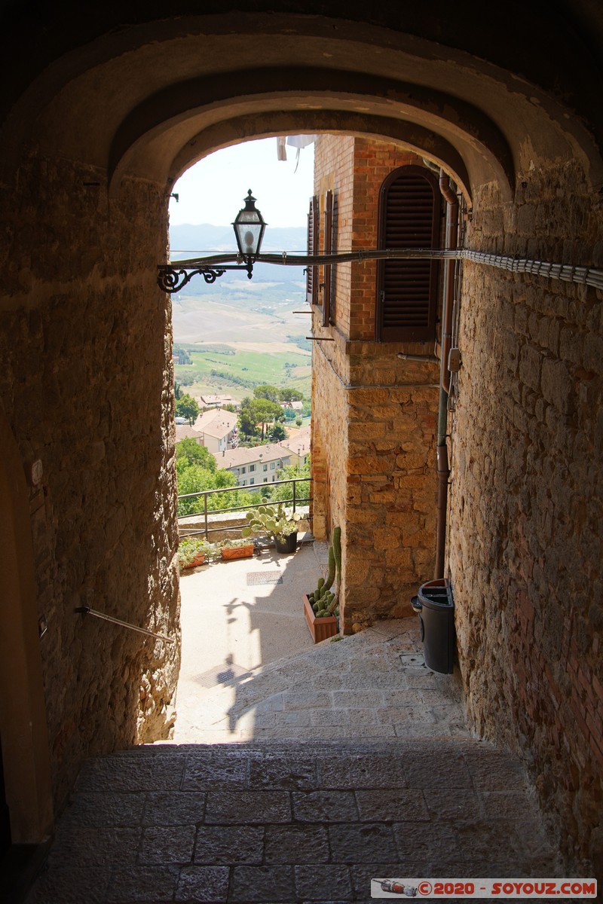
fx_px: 854
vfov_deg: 55.8
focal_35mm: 34
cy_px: 452
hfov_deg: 38.9
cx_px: 302
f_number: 6.3
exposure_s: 1/160
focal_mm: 34
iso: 100
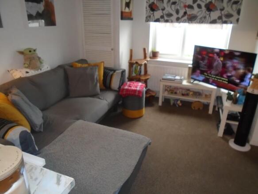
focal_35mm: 26
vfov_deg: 53.0
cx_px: 129
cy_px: 97
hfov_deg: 67.3
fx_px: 194
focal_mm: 4.6
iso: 400
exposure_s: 1/30
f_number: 3.2
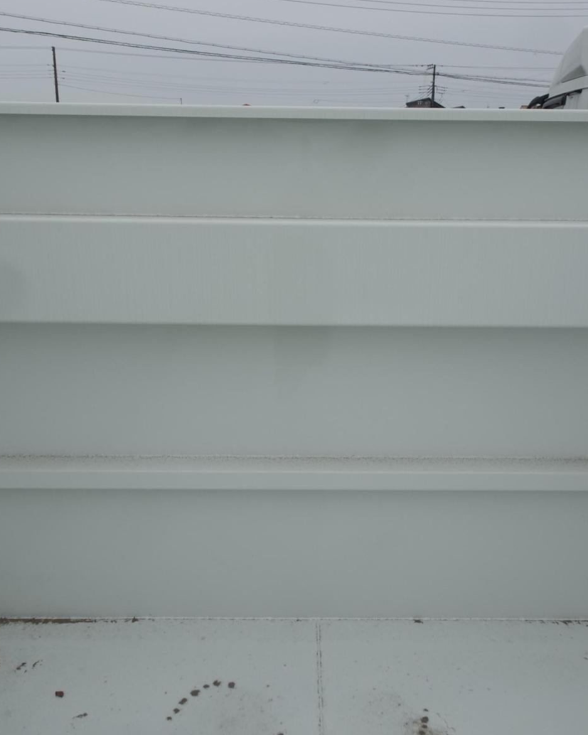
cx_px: 313
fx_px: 696
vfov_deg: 55.7
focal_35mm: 32
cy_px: 369
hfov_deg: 45.8
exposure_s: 1/640
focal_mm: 4.25
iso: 80
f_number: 3.5
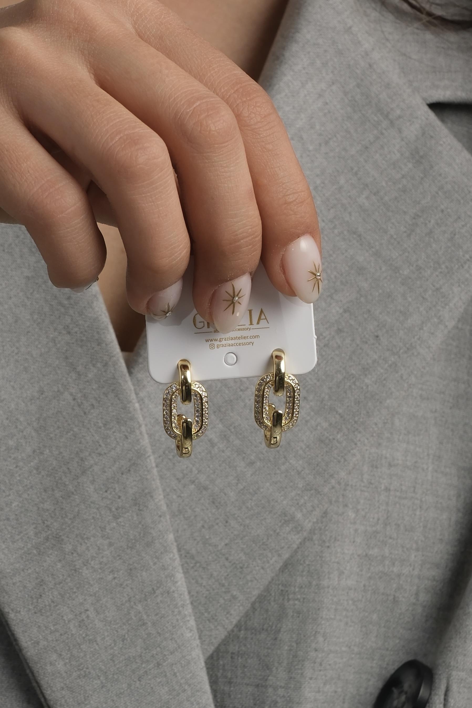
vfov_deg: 17.1
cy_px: 354
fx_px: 2360
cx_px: 236
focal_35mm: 120
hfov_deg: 11.4
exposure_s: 1/200
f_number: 10
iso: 160
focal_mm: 80
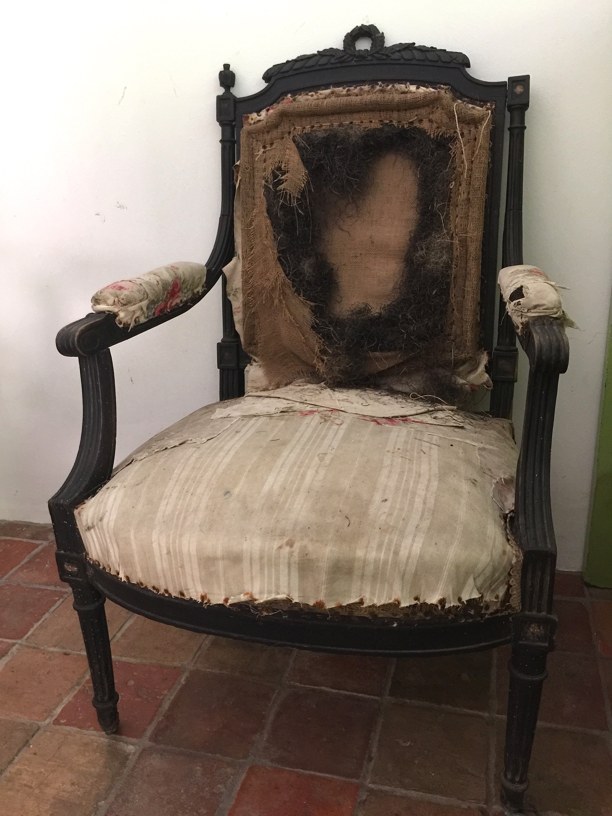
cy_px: 408
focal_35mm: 29
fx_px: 684
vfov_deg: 61.7
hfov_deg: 48.2
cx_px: 306
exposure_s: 1/15
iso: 125
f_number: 2.2
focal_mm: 4.15
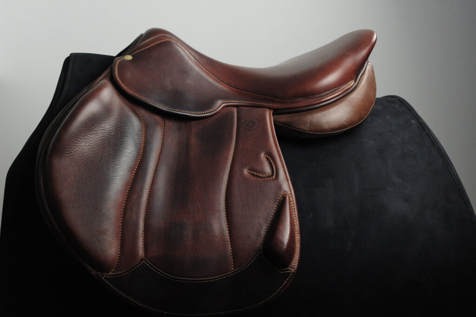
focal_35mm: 50
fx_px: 661
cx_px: 238
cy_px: 158
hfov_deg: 39.6
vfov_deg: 26.9
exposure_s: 1/100
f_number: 8
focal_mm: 50
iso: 3200
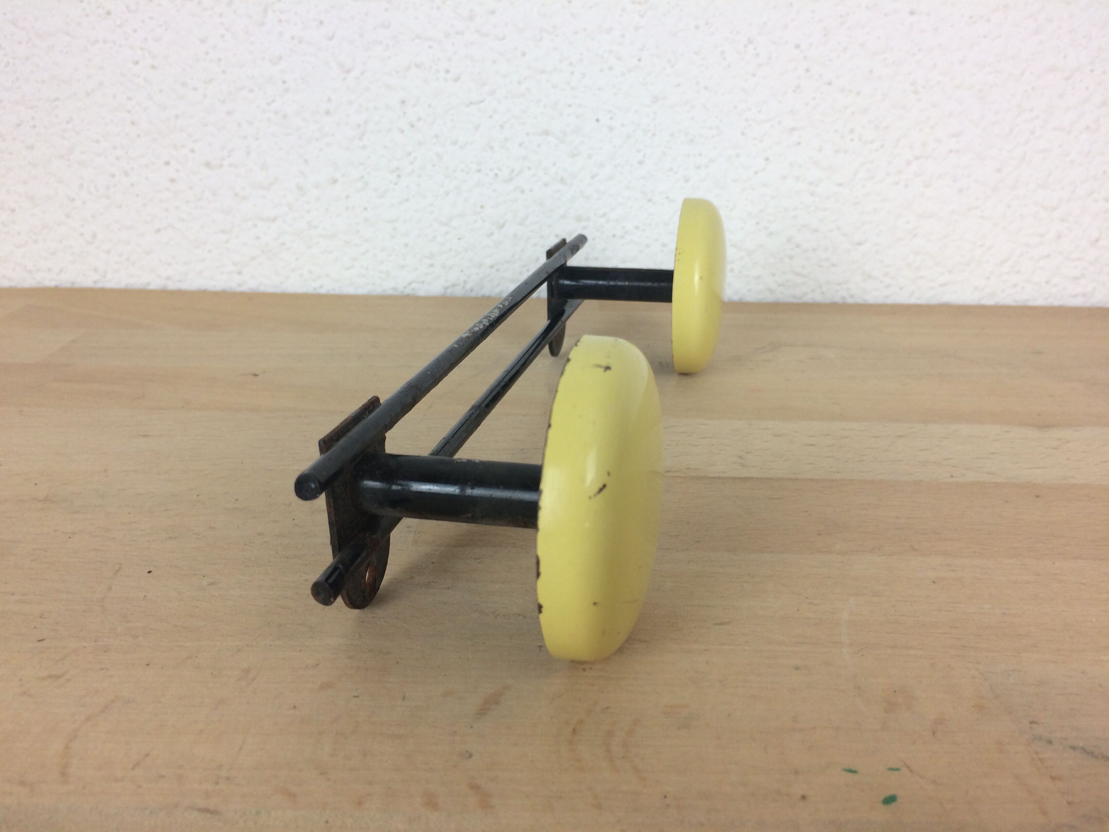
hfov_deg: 61.7
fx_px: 929
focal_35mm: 29
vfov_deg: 48.2
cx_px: 554
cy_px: 416
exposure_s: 1/100
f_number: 2.2
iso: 64
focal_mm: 4.15
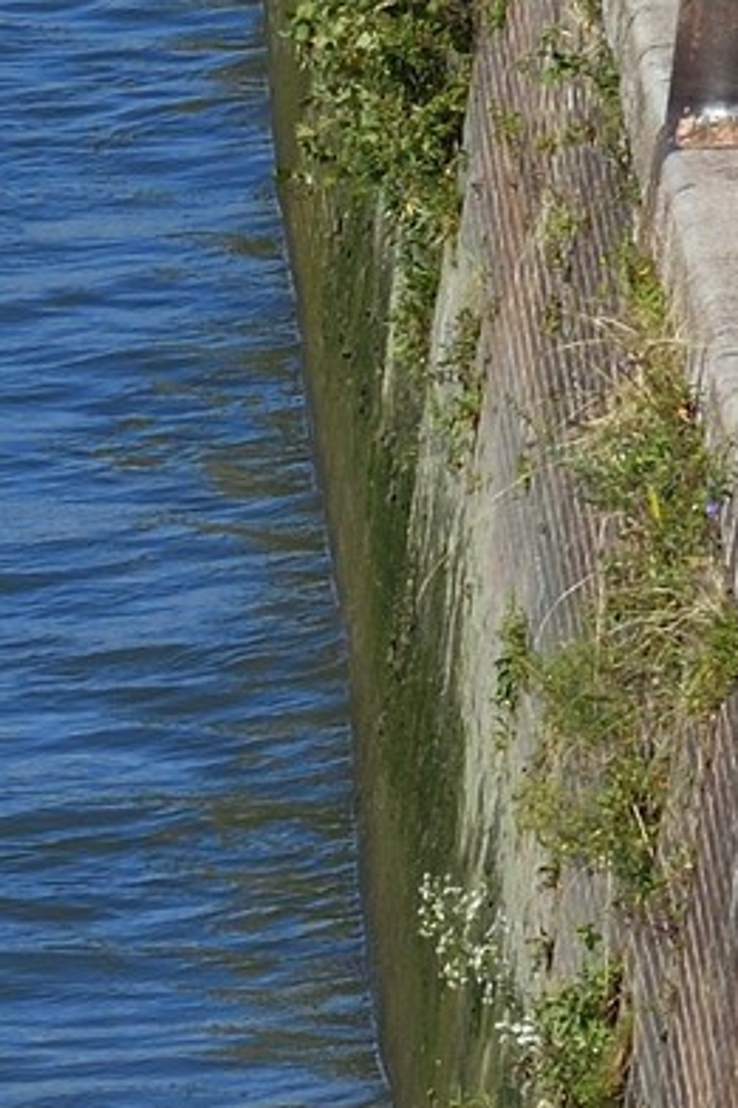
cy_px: -1964
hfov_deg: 1.3
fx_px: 32098
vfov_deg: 2.0
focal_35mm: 1043
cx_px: 2259
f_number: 13
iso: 200
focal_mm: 170
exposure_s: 1/320
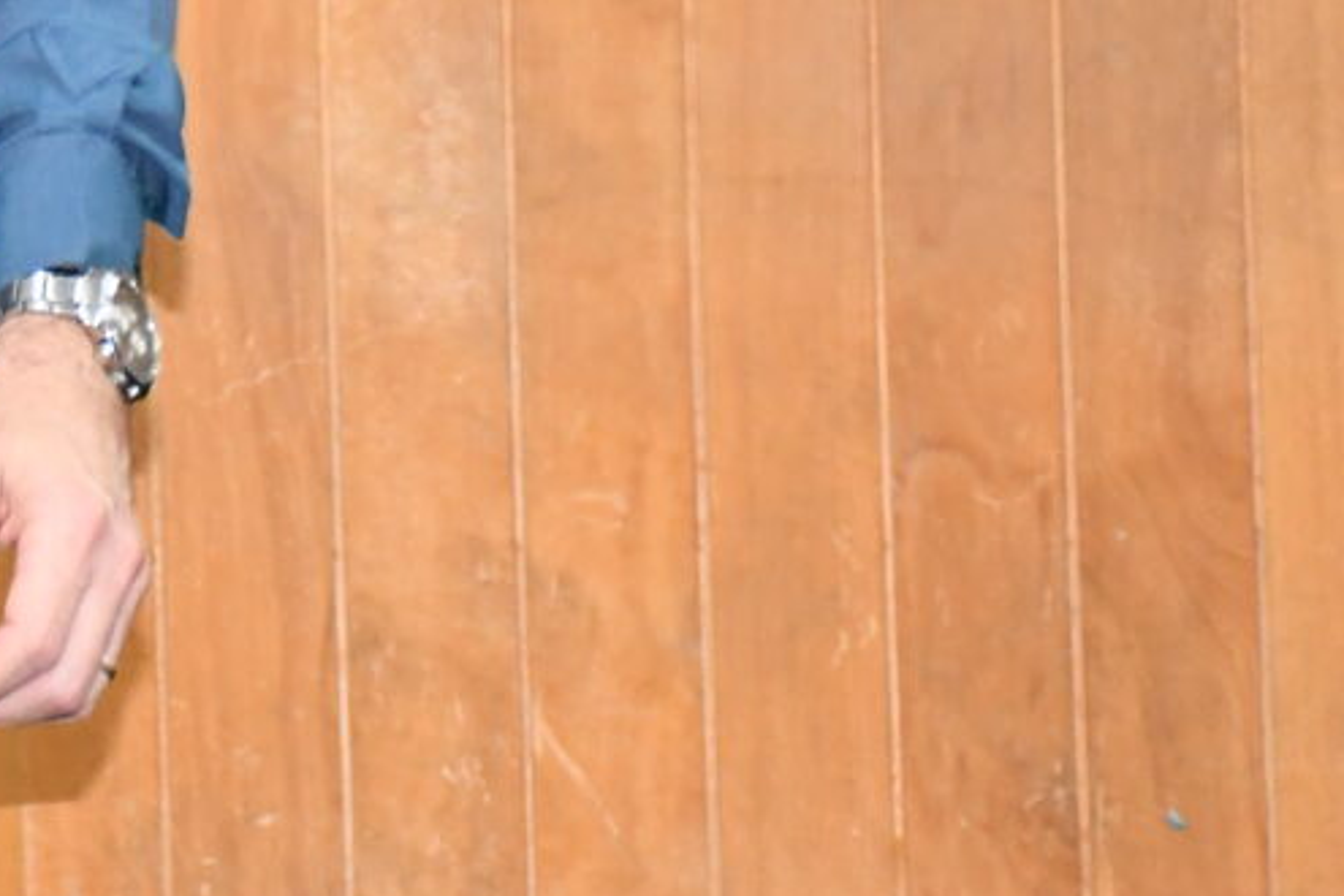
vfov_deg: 3.8
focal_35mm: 361
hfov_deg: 5.7
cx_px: -690
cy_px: -372
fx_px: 13476
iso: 2800
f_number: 5
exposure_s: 1/60
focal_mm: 62
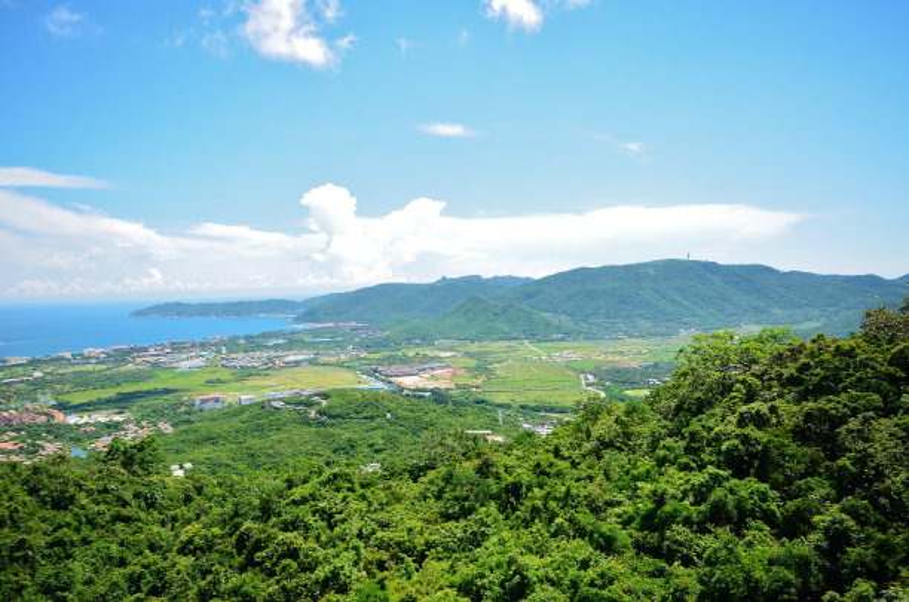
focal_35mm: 30
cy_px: 301
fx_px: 756
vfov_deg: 43.4
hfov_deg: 62.0
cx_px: 454
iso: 100
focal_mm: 20
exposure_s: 1/100
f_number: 9
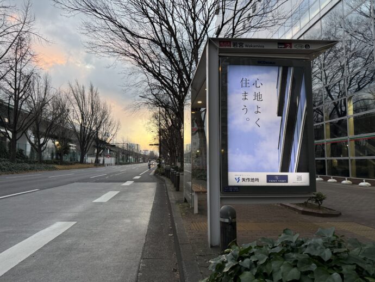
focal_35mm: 24
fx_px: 260
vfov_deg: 56.8
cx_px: 188
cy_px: 141
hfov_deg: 71.6
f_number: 1.78
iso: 200
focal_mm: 6.76
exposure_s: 1/120
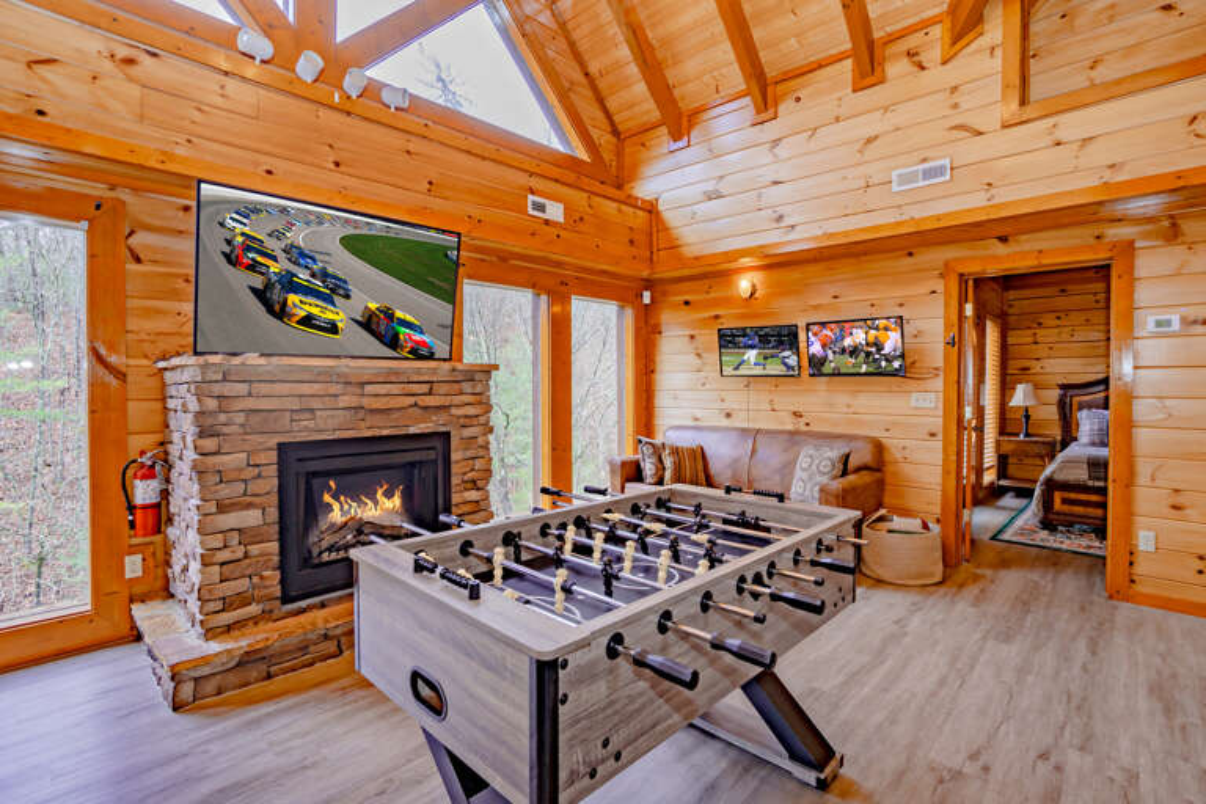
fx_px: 536
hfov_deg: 96.7
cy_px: 402
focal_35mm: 16
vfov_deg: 73.7
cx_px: 603
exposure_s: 1/80
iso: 400
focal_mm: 16
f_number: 7.1
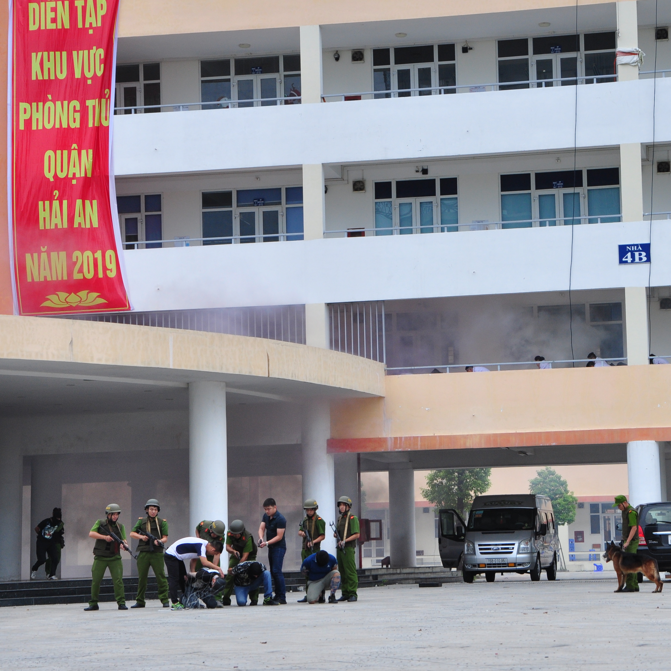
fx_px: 1886
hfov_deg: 20.1
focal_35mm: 86
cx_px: 470
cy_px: 342
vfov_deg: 20.2
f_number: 9
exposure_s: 1/320
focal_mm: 40
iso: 400
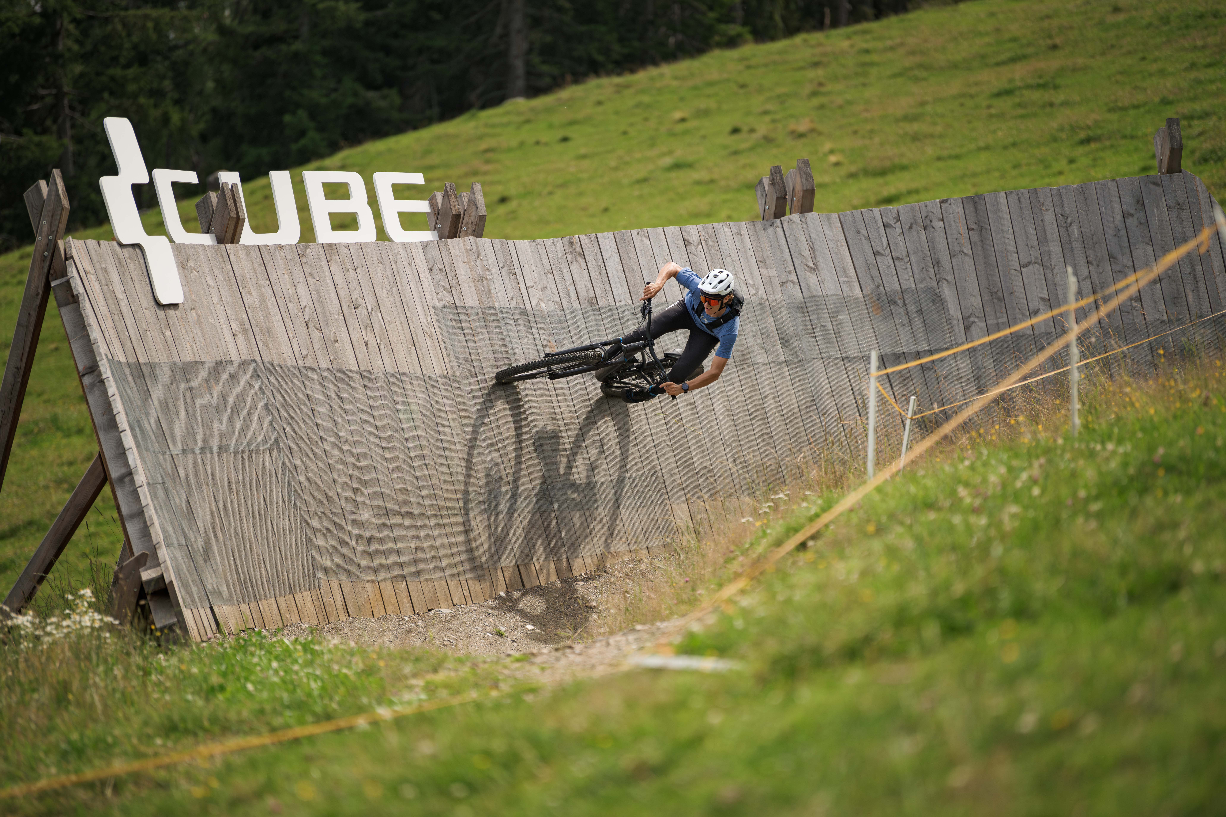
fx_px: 6811
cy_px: 408
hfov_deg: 10.3
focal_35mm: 200
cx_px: 613
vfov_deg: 6.9
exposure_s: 1/8000
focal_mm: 200
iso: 640
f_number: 2.8
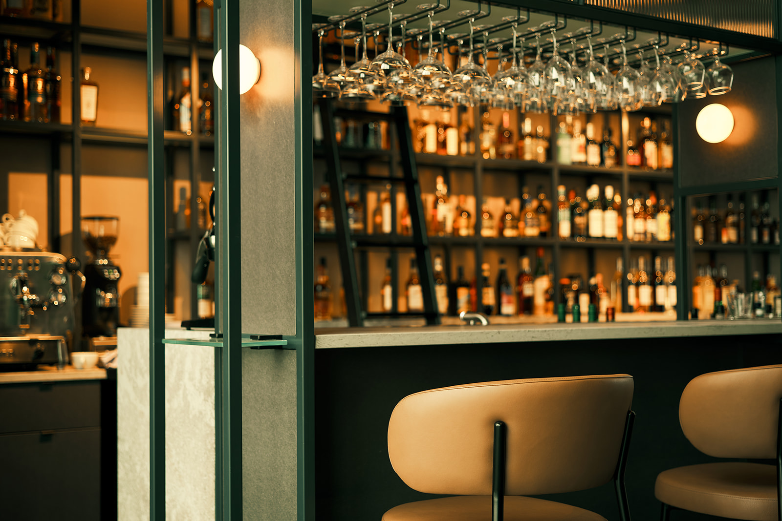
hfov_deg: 39.6
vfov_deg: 27.0
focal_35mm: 50
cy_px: 260
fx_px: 1086
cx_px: 391
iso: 160
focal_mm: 33
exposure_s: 1/200
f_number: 1.8
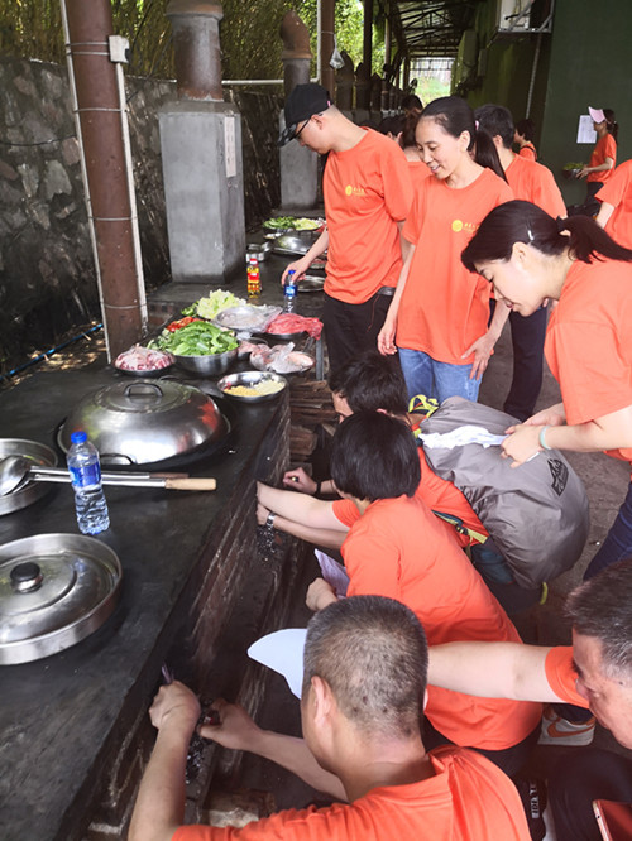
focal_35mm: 27
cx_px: 316
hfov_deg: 51.4
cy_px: 420
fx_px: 657
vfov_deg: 65.3
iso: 100
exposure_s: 1/100
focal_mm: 3.95
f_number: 1.6
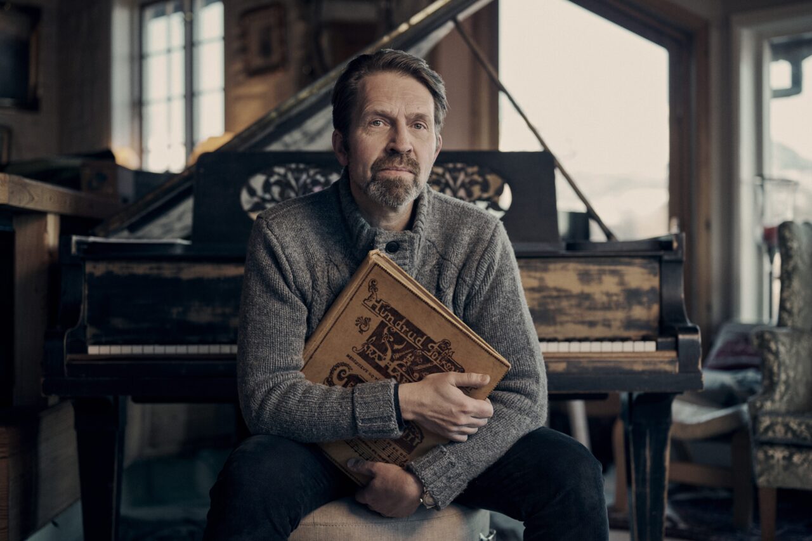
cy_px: 270
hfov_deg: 39.6
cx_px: 406
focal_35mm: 50
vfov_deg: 27.0
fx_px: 1128
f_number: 2.2
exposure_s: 1/500
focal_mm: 50
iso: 640
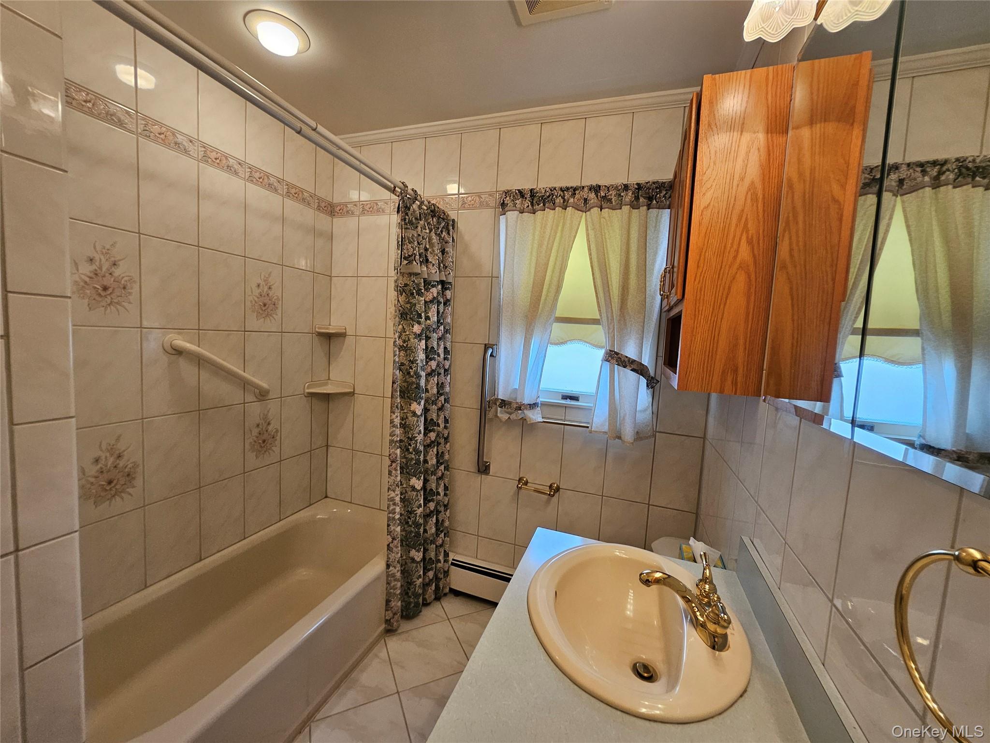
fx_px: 372
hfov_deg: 106.2
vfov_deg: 89.9
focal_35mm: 13
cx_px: 495
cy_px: 372
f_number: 2.2
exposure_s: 1/60
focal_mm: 1.7
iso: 80
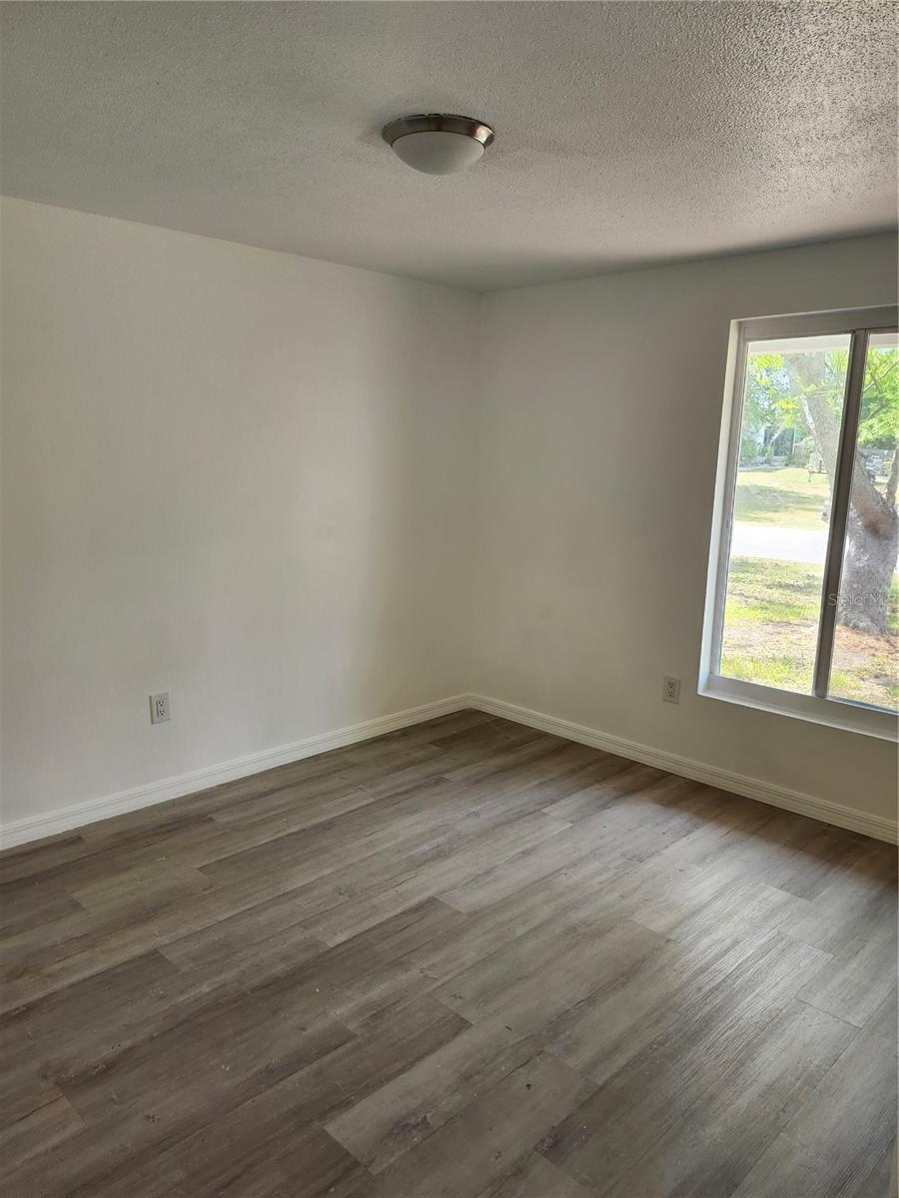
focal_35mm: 23
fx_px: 796
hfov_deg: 58.9
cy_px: 599
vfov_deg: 73.9
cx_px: 450
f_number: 1.8
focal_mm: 5.54
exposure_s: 1/120
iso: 160
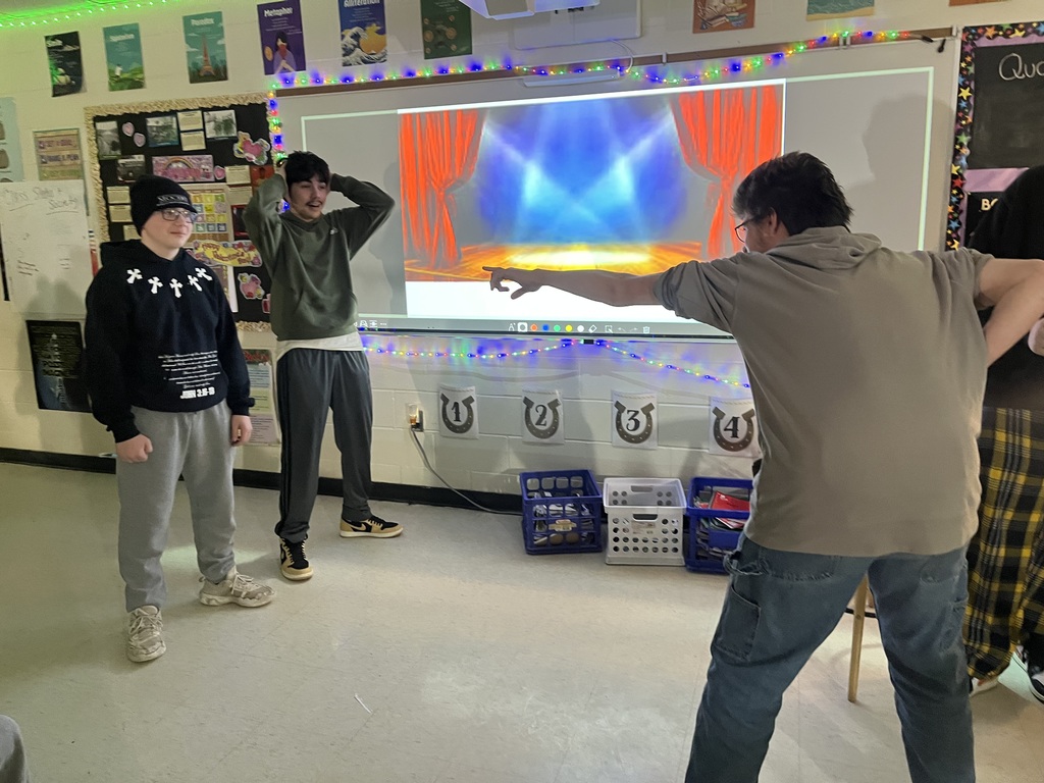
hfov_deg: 67.3
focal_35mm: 26
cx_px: 522
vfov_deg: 53.1
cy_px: 392
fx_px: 784
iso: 400
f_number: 1.6
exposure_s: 1/40
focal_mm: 5.1
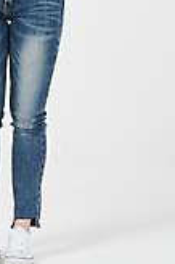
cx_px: -9
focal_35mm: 171
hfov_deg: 8.0
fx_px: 1249
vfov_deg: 11.9
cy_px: -13
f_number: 13
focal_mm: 70
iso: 100
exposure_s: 1/125
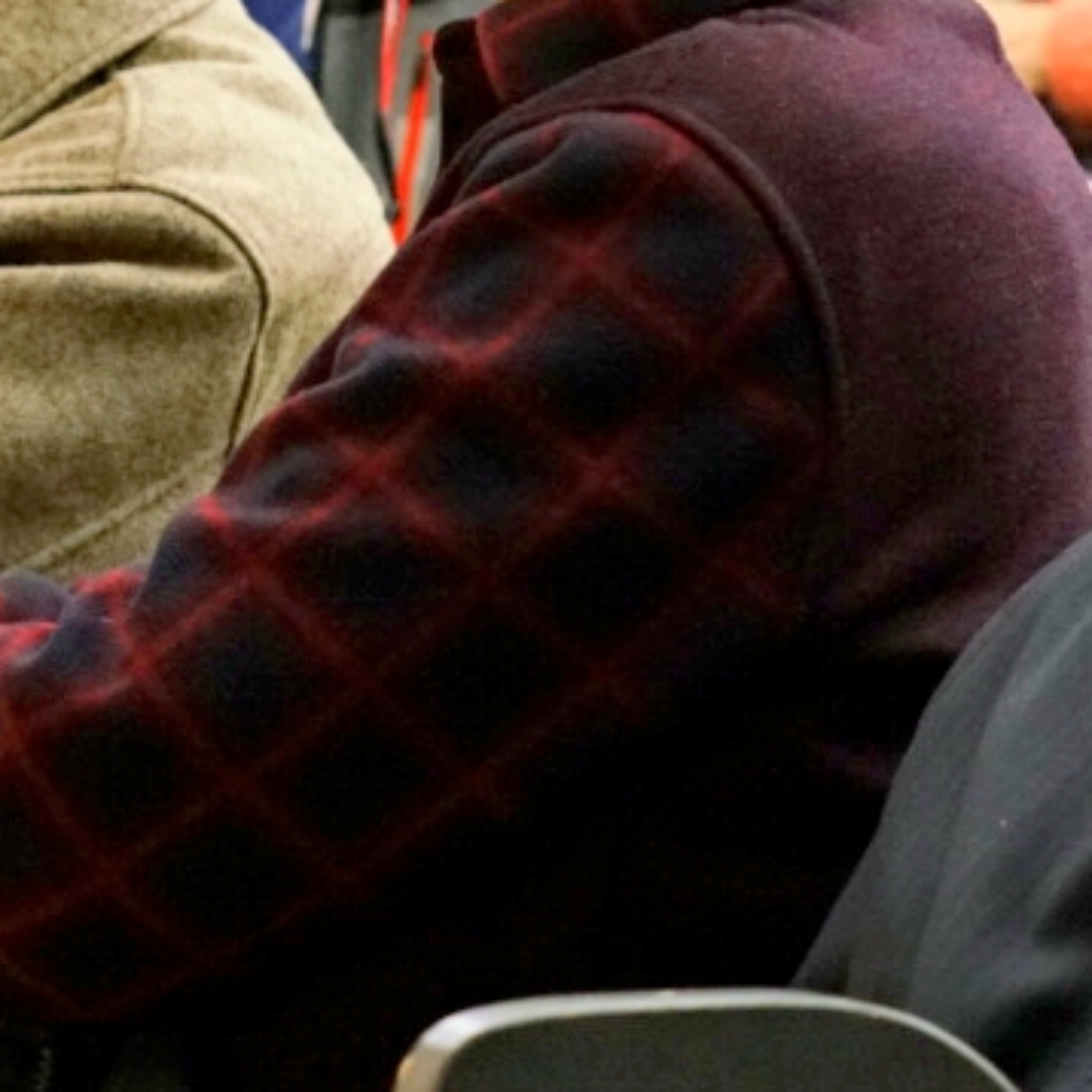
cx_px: 601
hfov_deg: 6.2
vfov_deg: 6.1
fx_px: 10136
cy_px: -220
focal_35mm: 284
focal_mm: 74
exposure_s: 1/60
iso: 3200
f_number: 5.6
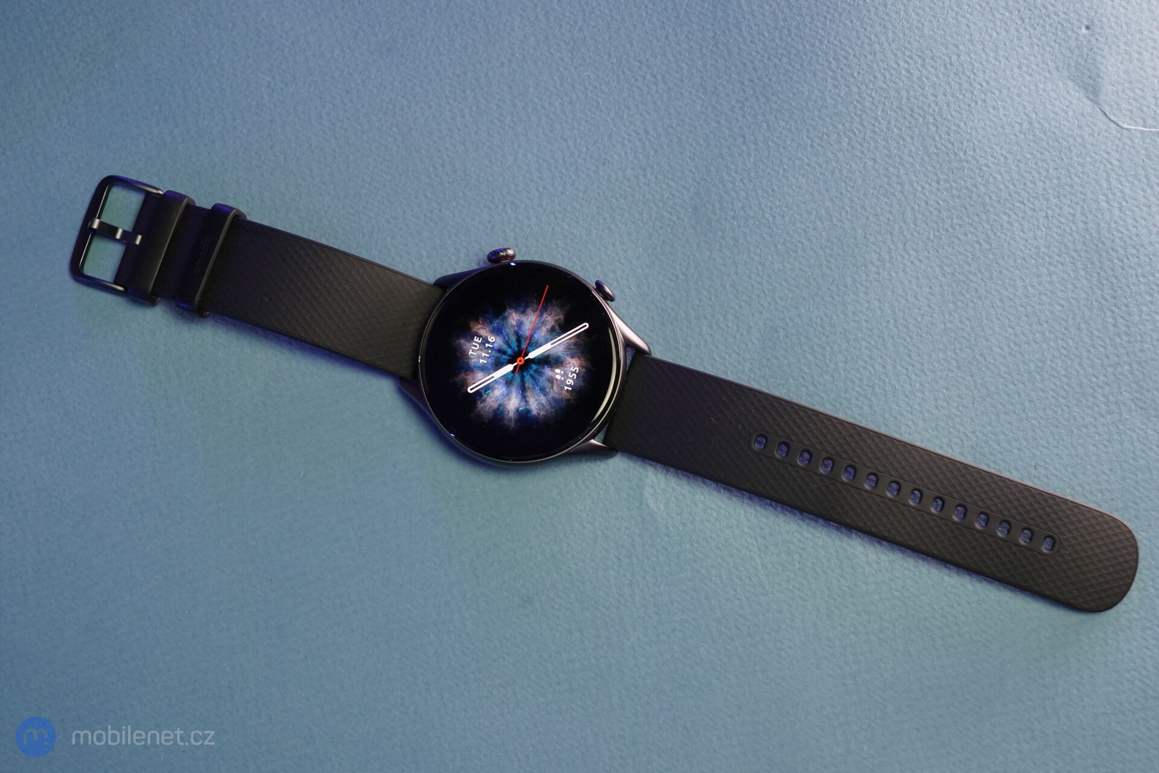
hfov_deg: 28.8
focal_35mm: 70
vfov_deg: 19.5
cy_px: 386
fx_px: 2253
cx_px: 580
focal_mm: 70
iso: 2000
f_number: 7.1
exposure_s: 1/160
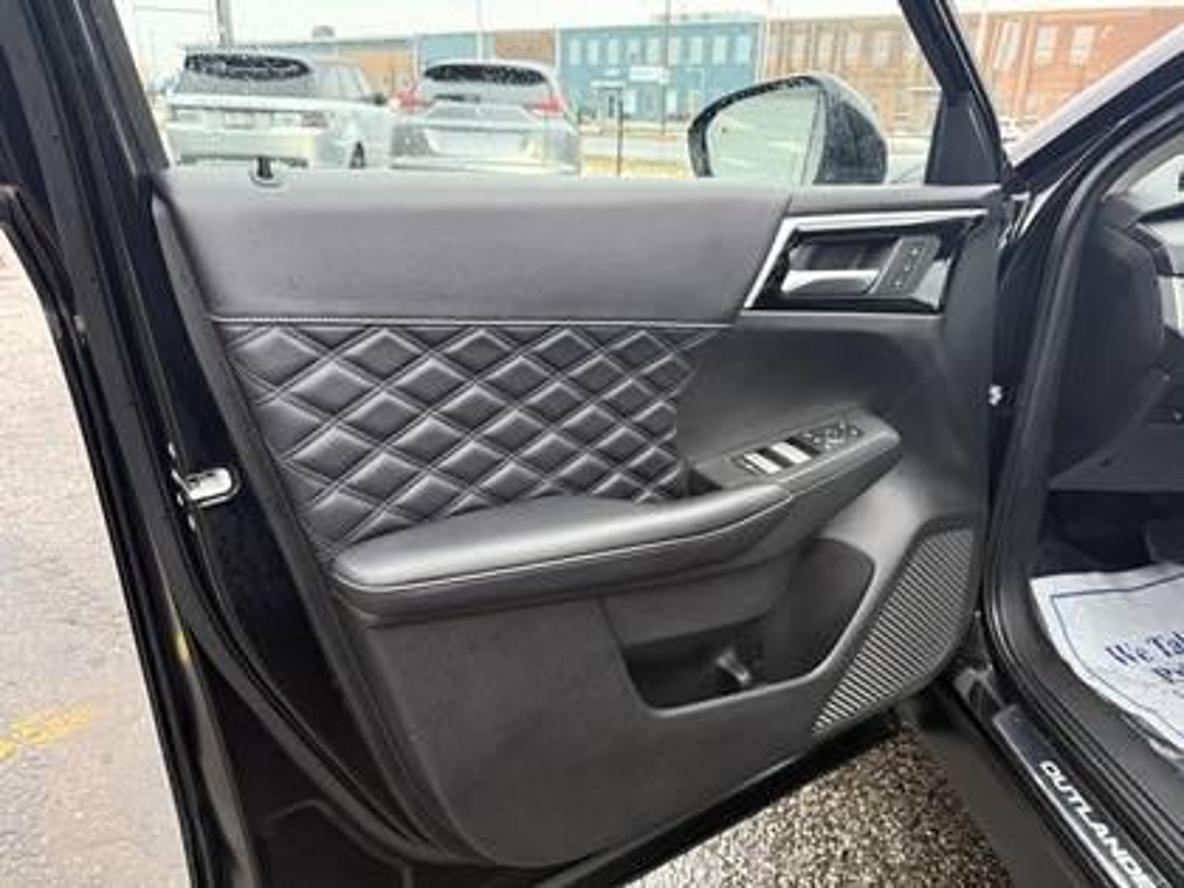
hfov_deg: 71.6
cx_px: 592
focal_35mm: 24
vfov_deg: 56.8
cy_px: 444
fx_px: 821
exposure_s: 1/60
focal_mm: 6.76
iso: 500
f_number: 1.78
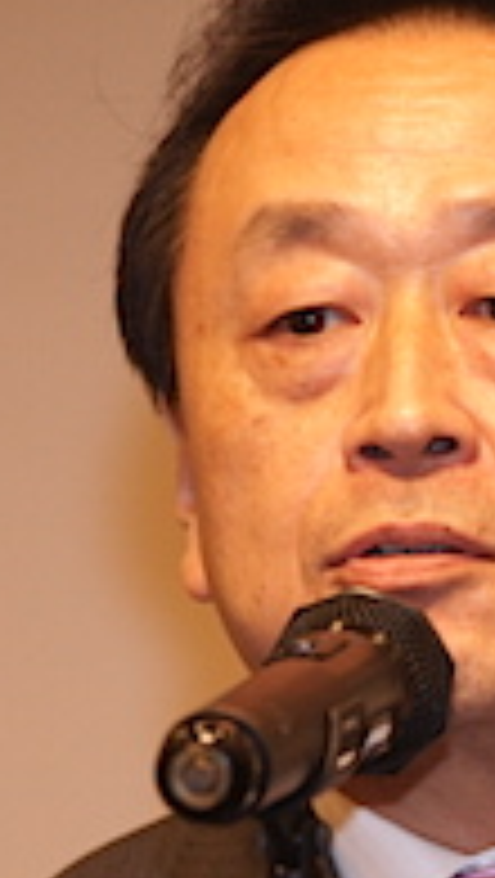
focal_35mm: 523
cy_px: 680
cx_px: 477
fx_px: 12177
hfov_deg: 2.3
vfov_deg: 4.1
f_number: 5.6
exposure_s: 1/200
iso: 800
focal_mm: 180
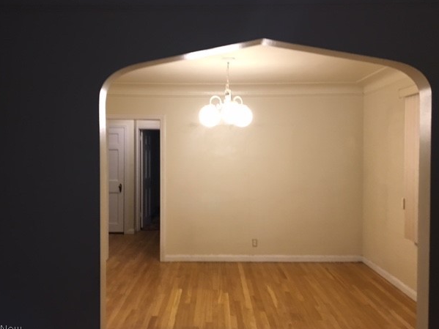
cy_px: 161
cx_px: 209
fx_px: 393
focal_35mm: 31
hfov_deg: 58.3
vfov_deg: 45.4
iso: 125
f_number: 2.2
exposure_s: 1/30
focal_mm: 4.15
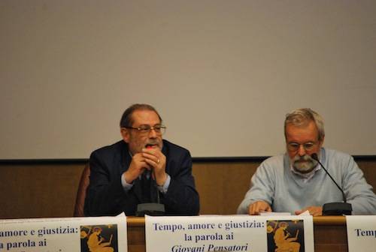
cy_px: 126
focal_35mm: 285
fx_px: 2984
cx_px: 188
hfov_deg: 7.2
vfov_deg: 4.8
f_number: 5.6
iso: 1600
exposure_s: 1/25
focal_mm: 190
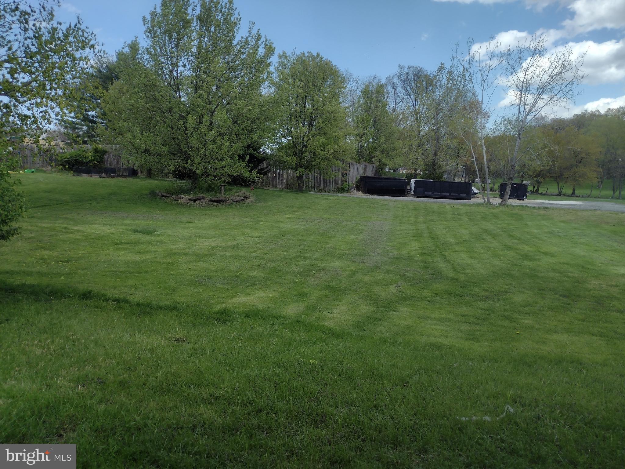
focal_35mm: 27
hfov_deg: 65.3
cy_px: 234
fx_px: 487
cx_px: 312
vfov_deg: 51.4
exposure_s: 1/2532
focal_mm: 4.71
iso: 100
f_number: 1.7
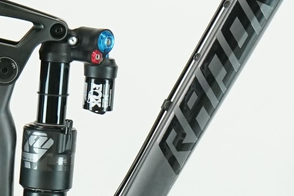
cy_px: 33
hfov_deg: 6.0
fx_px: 2818
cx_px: 142
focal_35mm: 345
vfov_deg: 4.0
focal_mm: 52
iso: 1600
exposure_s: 1/200
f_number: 5.6
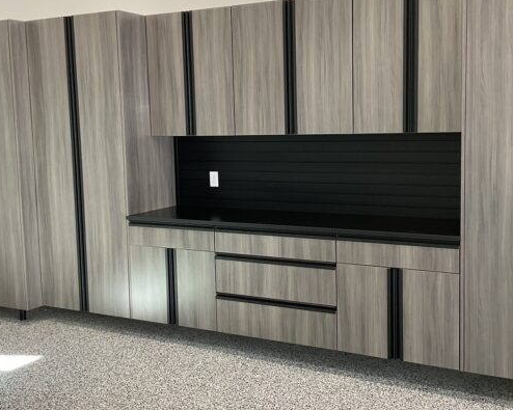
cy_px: 194
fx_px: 668
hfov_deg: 42.0
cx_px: 272
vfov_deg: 34.1
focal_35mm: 44
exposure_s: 1/60
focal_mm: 3
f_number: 1.8
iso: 64
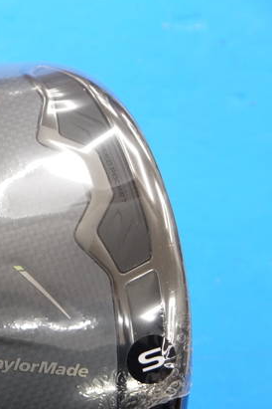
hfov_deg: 10.0
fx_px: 1541
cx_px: -13
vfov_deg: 15.1
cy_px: 234
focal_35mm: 136
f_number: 5.6
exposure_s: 1/80
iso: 800
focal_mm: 42
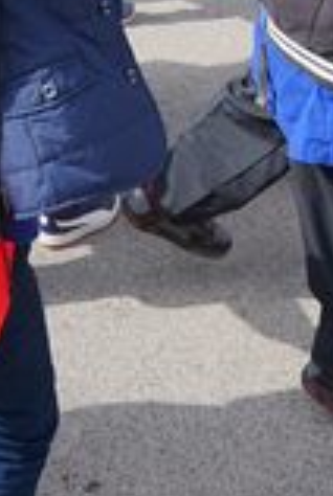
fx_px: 1464
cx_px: 236
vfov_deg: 18.0
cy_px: -138
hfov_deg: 12.9
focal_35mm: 106
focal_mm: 35
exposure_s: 1/500
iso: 320
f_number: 8
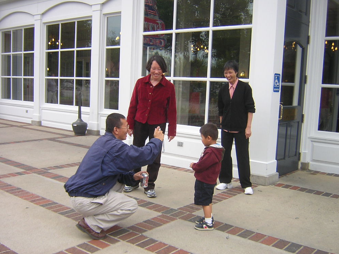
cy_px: 124
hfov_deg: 50.1
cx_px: 169
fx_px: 362
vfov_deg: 38.7
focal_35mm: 37
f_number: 2.6
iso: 100
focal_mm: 4.7
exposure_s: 1/421
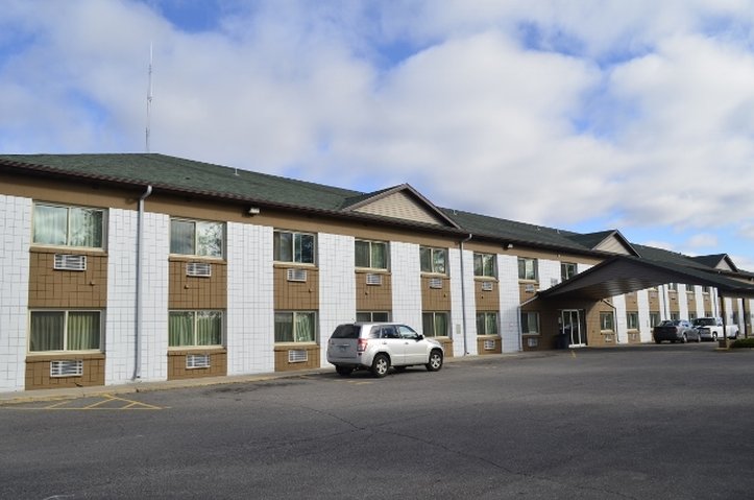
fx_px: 627
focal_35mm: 30
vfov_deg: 43.4
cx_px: 377
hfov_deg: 62.0
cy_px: 250
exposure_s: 1/125
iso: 100
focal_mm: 20
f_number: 11
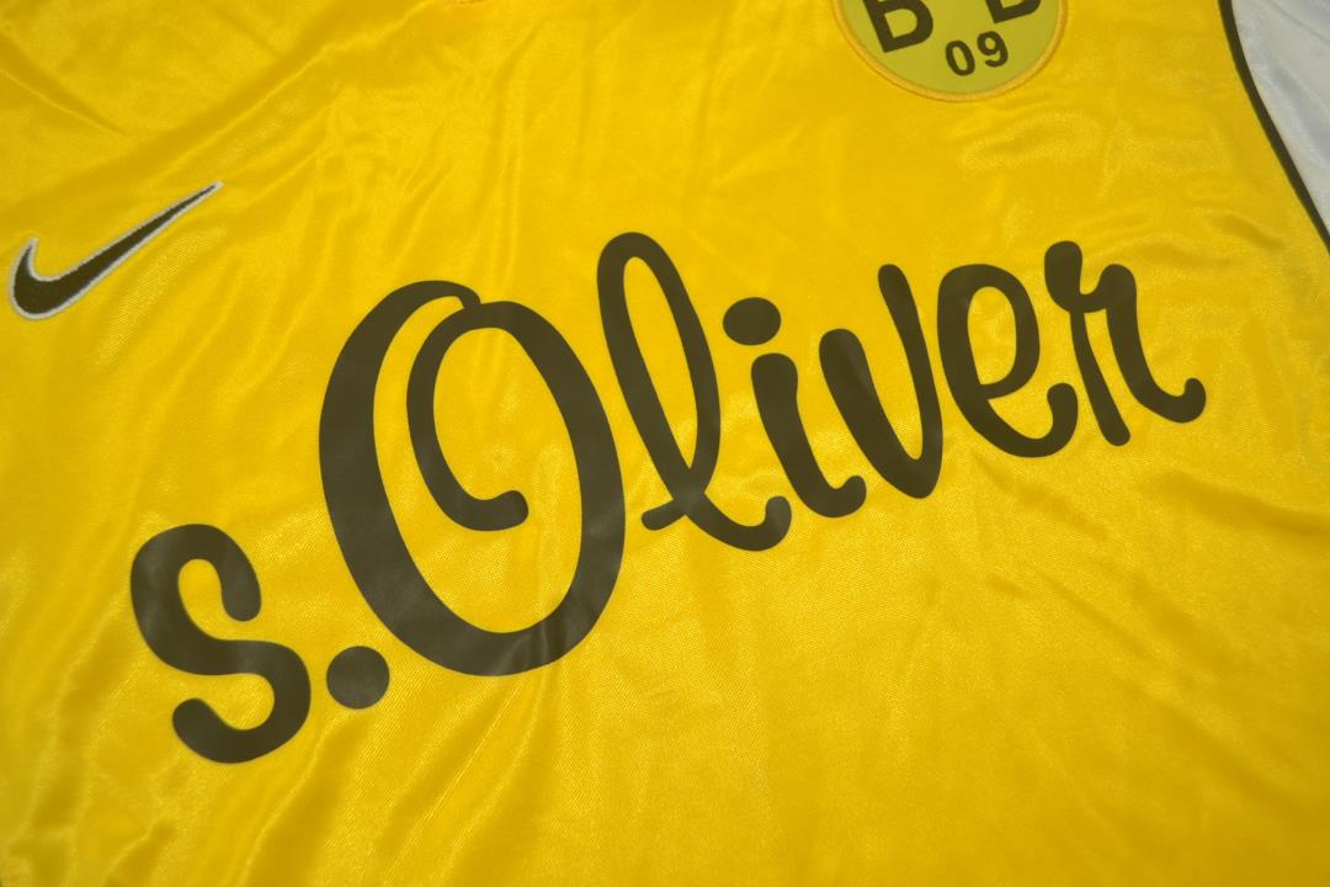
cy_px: 444
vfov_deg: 40.0
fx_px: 1219
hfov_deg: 57.2
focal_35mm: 33
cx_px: 665
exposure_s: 1/160
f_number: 4
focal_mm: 22
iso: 200
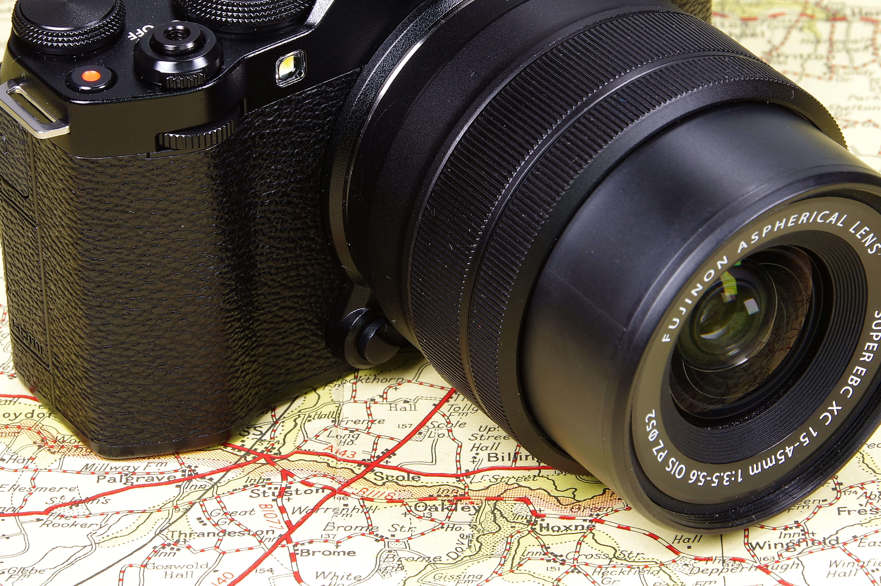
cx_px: 474
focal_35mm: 171
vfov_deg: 8.0
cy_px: 166
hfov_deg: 12.0
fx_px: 4181
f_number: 14
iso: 100
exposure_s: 1/3.33
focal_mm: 78
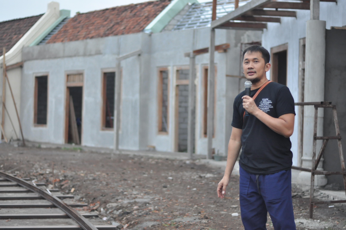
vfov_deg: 18.1
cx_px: 173
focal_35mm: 75
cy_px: 115
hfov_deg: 27.0
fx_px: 720
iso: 800
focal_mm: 50
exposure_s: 1/250
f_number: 1.8
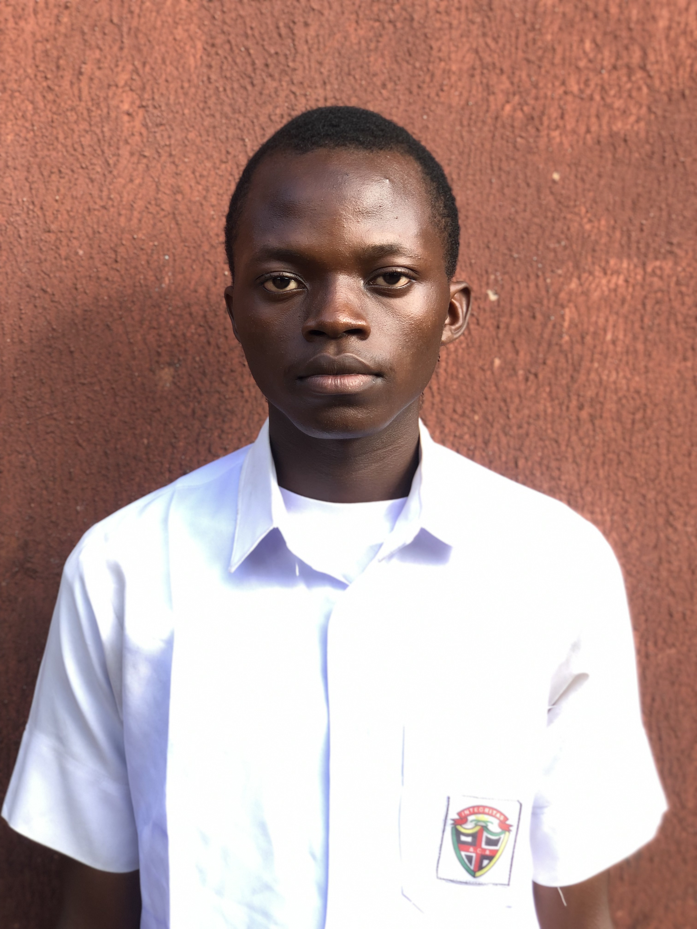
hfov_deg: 28.0
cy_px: 464
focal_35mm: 52
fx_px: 1396
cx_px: 348
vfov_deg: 36.8
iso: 25
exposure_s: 1/120
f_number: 2.4
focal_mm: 6
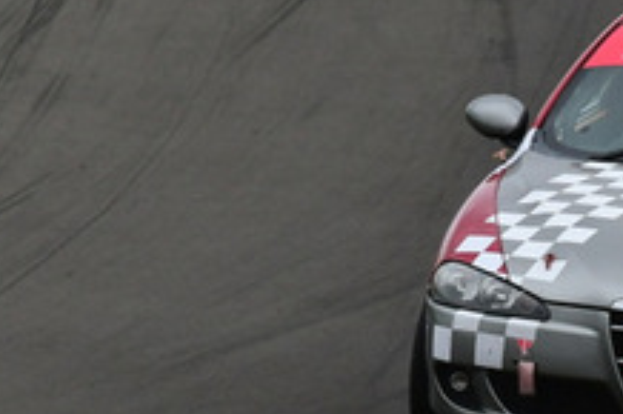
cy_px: 223
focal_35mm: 2151
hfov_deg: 1.0
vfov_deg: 0.6
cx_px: 780
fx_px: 37195
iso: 640
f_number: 11
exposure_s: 1/640
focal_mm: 390
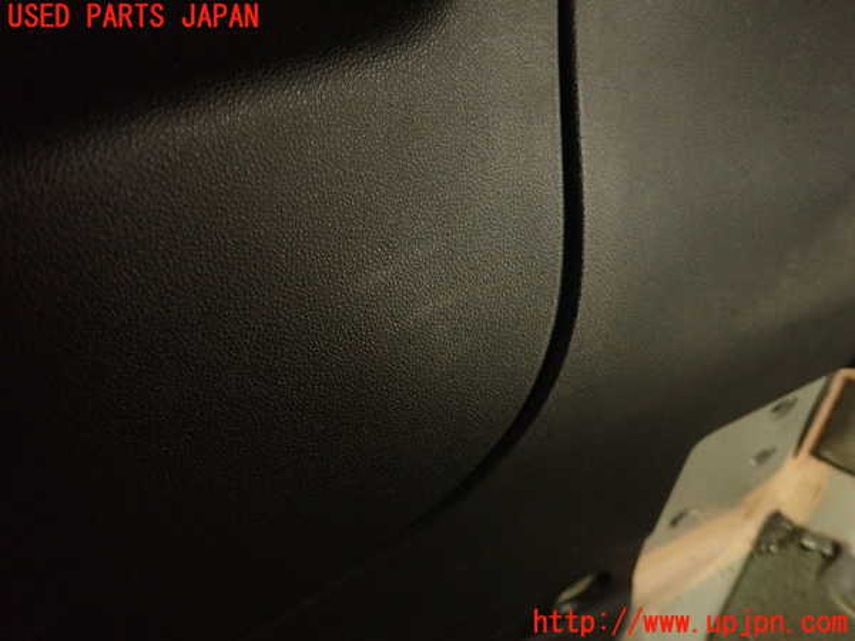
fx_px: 617
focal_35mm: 25
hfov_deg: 69.4
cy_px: 320
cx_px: 428
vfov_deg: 54.9
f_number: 2
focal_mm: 4.5
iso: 800
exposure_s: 1/25
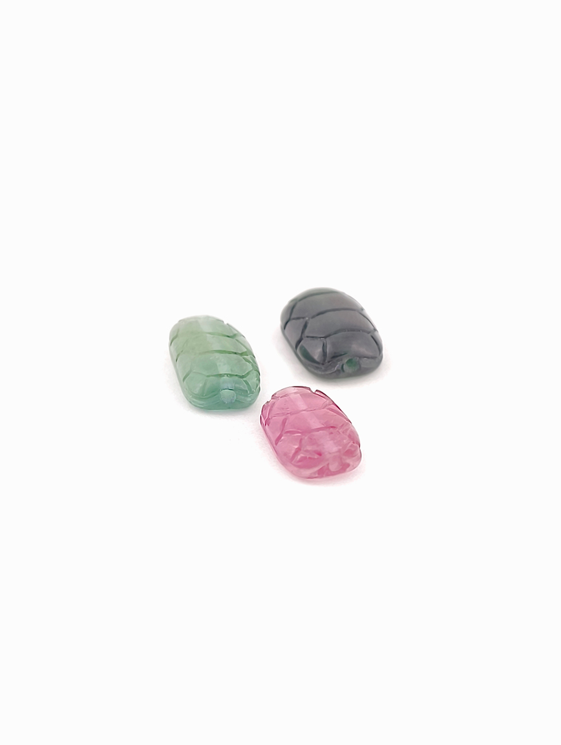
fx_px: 4010
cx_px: 280
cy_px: 372
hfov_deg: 8.0
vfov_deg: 10.6
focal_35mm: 186
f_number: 2.67
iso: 125
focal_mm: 22.48
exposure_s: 1/161
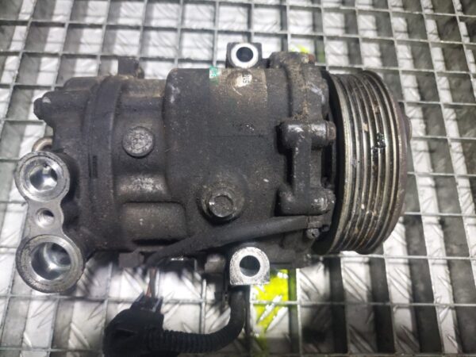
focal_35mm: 25
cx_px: 238
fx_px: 344
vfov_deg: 54.9
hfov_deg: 69.4
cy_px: 178
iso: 250
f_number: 1.8
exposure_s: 1/50
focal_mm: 5.23
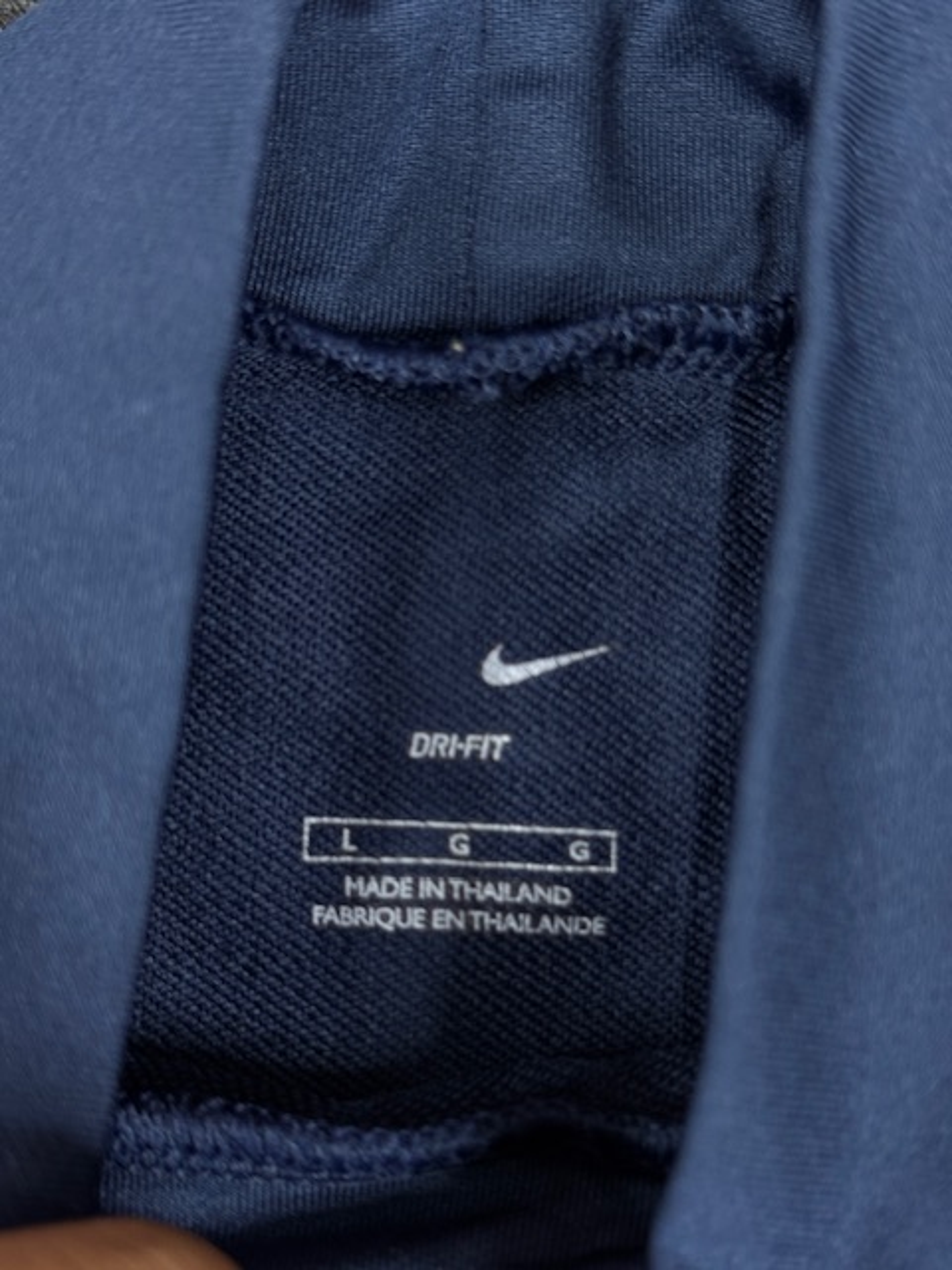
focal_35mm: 48
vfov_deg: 39.7
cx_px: 476
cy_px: 635
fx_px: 1760
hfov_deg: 30.3
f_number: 1.78
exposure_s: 1/33
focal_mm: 6.76
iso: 200
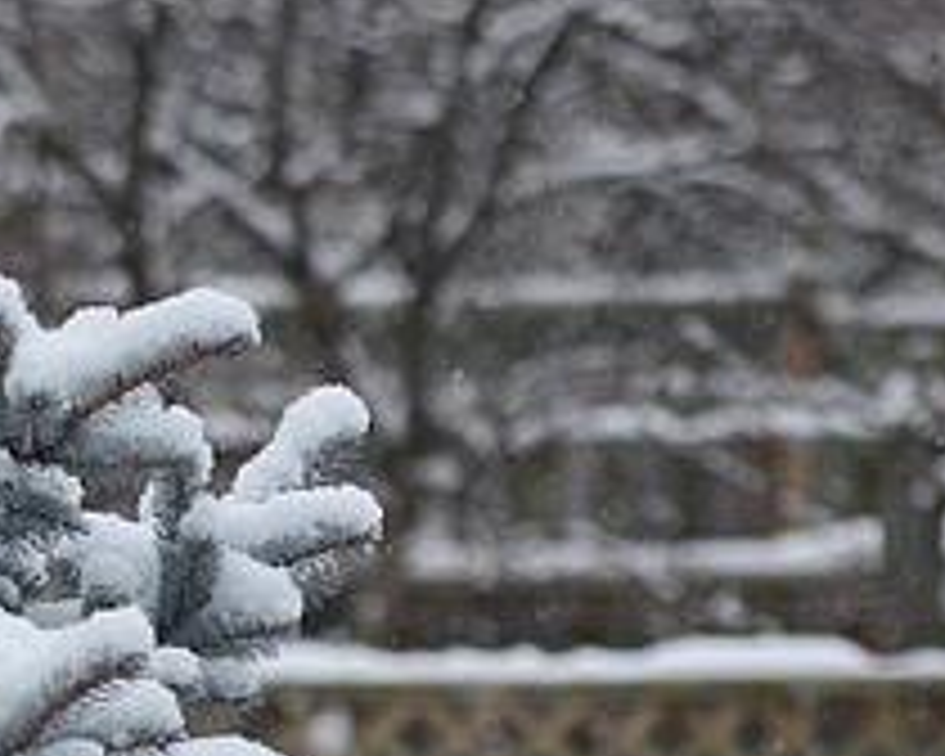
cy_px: 801
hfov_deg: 2.7
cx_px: -148
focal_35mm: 725
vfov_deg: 2.1
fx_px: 20271
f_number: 5
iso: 100
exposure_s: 1/250
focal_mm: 135
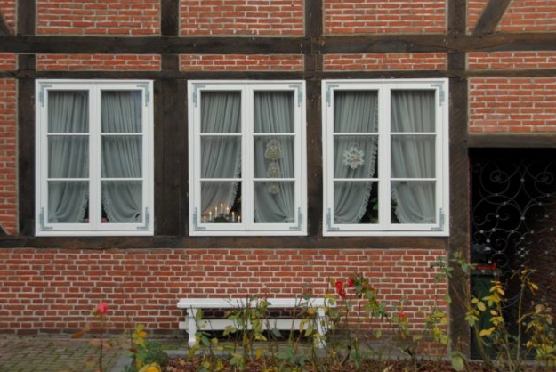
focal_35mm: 59
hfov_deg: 33.8
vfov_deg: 23.0
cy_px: 178
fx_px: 912
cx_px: 226
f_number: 4.5
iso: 100
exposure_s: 1/80
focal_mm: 32
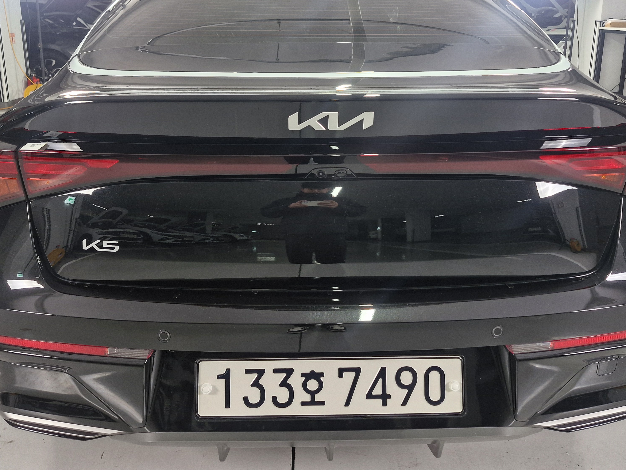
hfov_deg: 58.4
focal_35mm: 31
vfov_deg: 44.8
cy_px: 156
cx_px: 316
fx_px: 561
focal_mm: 5.54
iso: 200
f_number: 1.8
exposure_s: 1/55
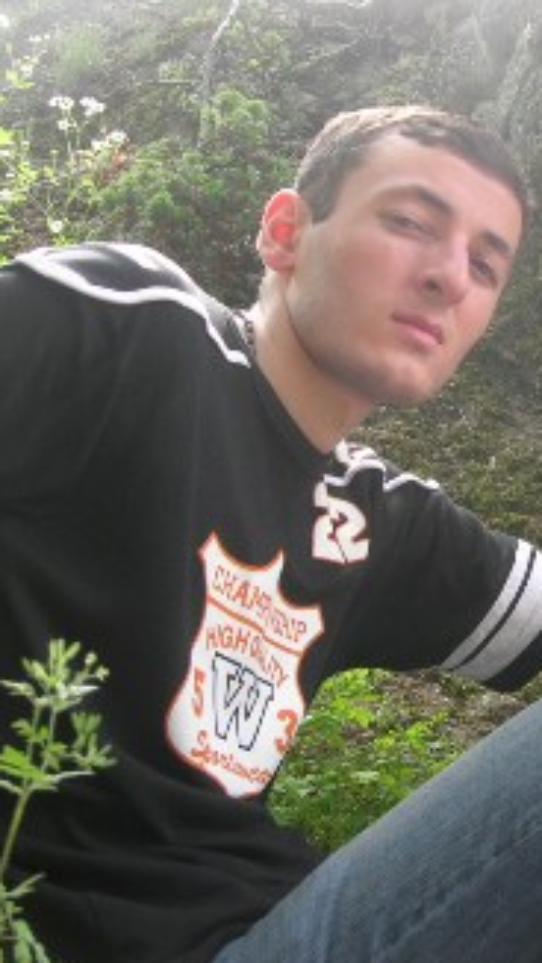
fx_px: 1456
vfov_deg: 36.6
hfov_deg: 20.5
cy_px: 492
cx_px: 515
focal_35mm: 57
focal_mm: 7.8
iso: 64
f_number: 2.8
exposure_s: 1/99
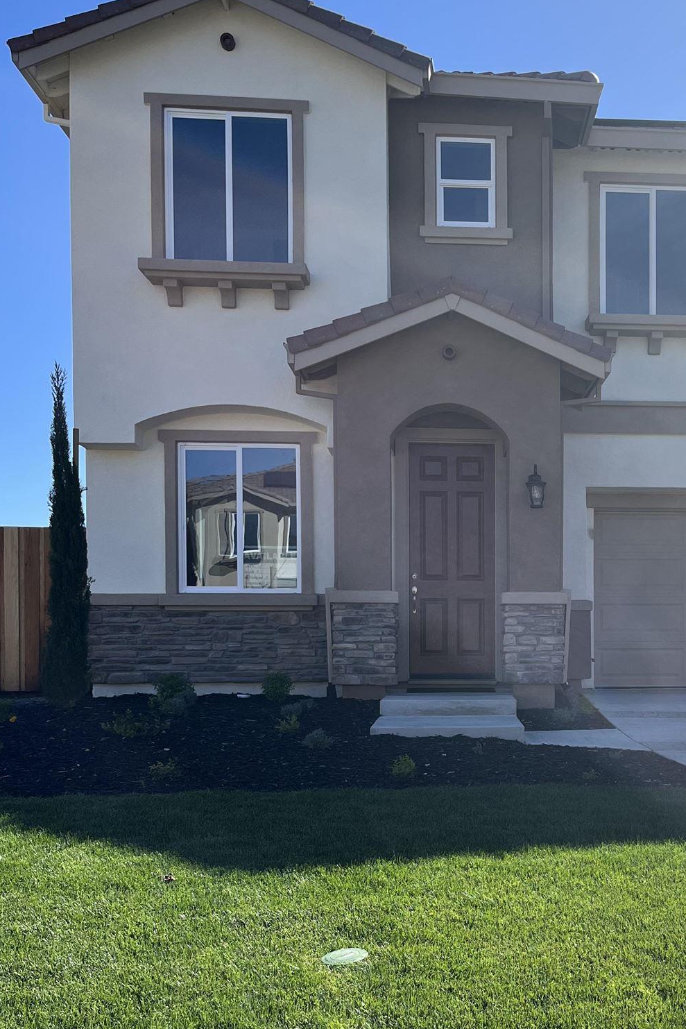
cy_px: 653
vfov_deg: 45.9
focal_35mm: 42
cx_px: 563
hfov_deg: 31.0
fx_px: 1200
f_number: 1.6
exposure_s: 1/2358
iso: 50
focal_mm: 5.1
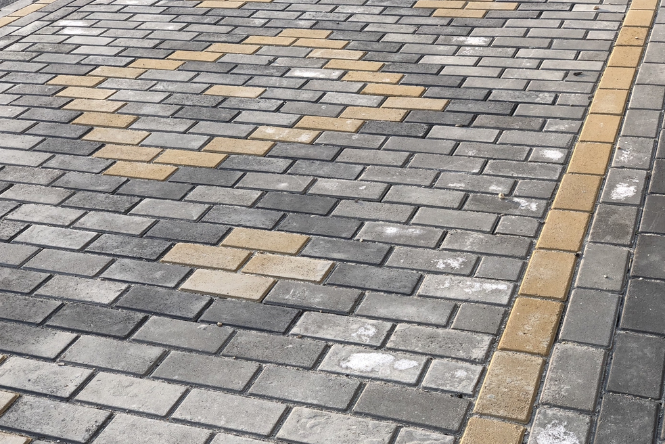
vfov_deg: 24.6
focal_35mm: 55
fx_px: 1016
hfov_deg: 36.2
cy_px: 247
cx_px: 330
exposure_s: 1/120
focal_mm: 6
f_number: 2.4
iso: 16
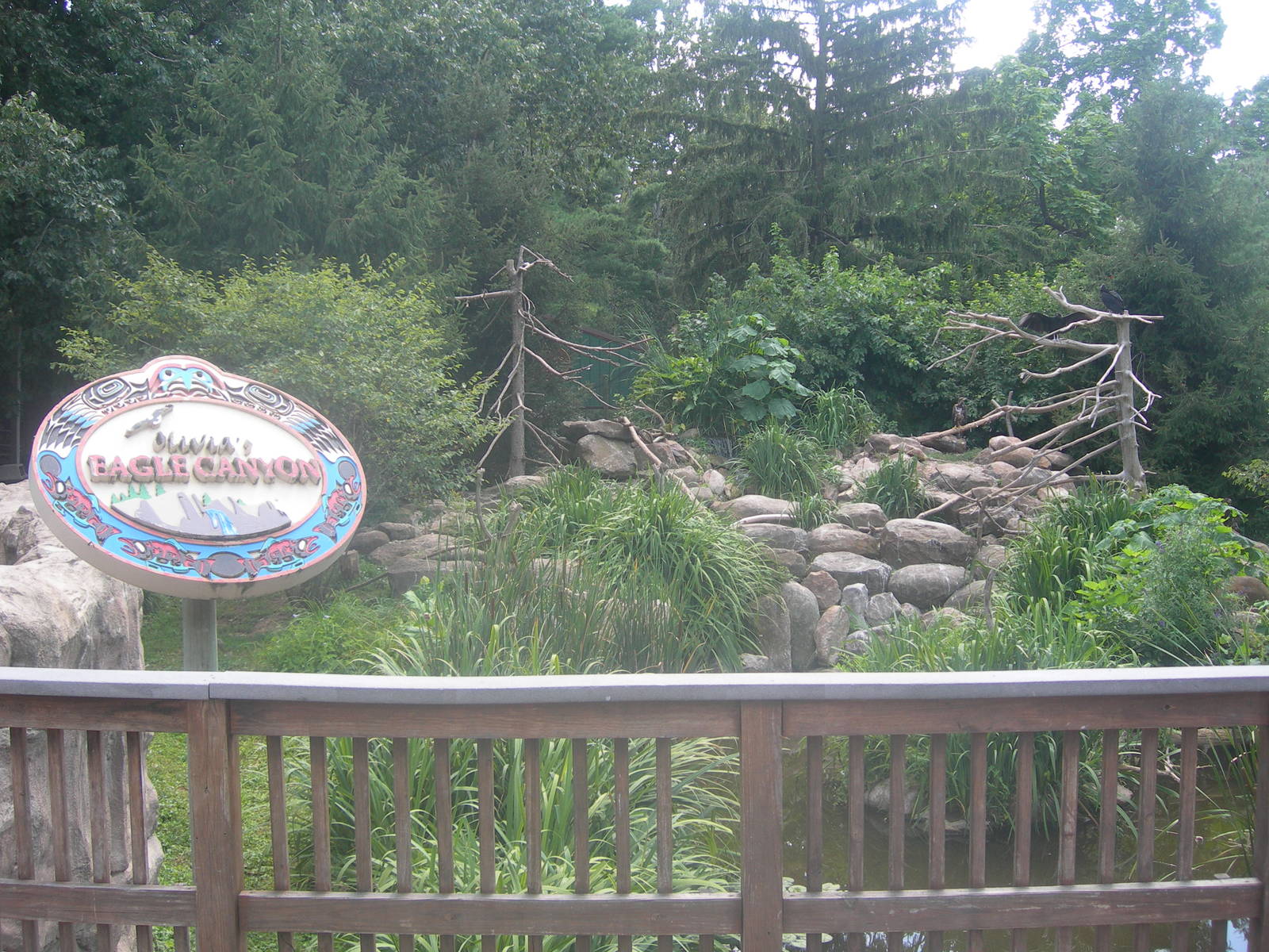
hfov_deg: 49.0
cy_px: 476
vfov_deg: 37.7
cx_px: 634
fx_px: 1393
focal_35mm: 38
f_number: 2.8
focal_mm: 7.8
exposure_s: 1/204
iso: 50
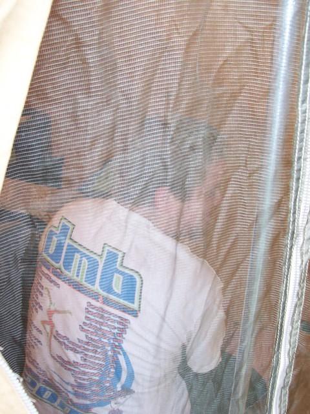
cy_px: 207
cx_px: 155
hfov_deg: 38.7
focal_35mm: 37
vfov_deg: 50.1
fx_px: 442
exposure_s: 1/90
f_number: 2.8
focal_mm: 5.6
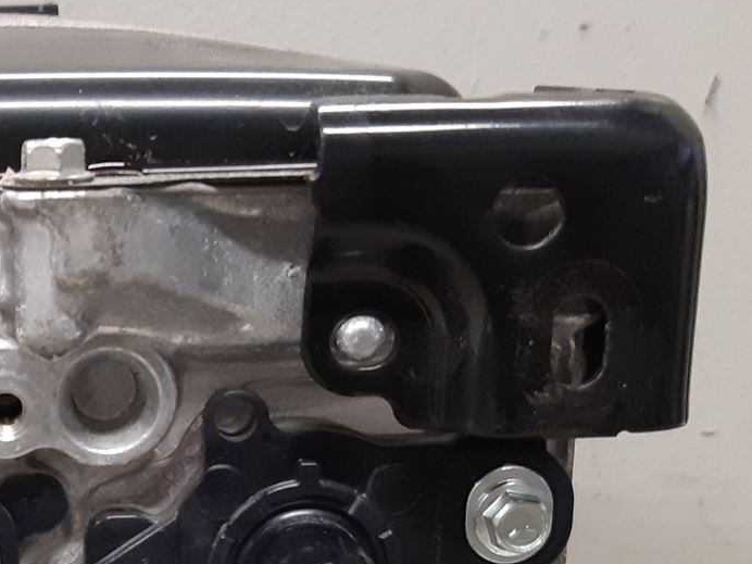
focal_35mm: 77
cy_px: 598
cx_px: -68
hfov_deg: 23.8
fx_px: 1673
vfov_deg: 18.5
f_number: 1.7
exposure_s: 1/50
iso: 250
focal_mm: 3.93
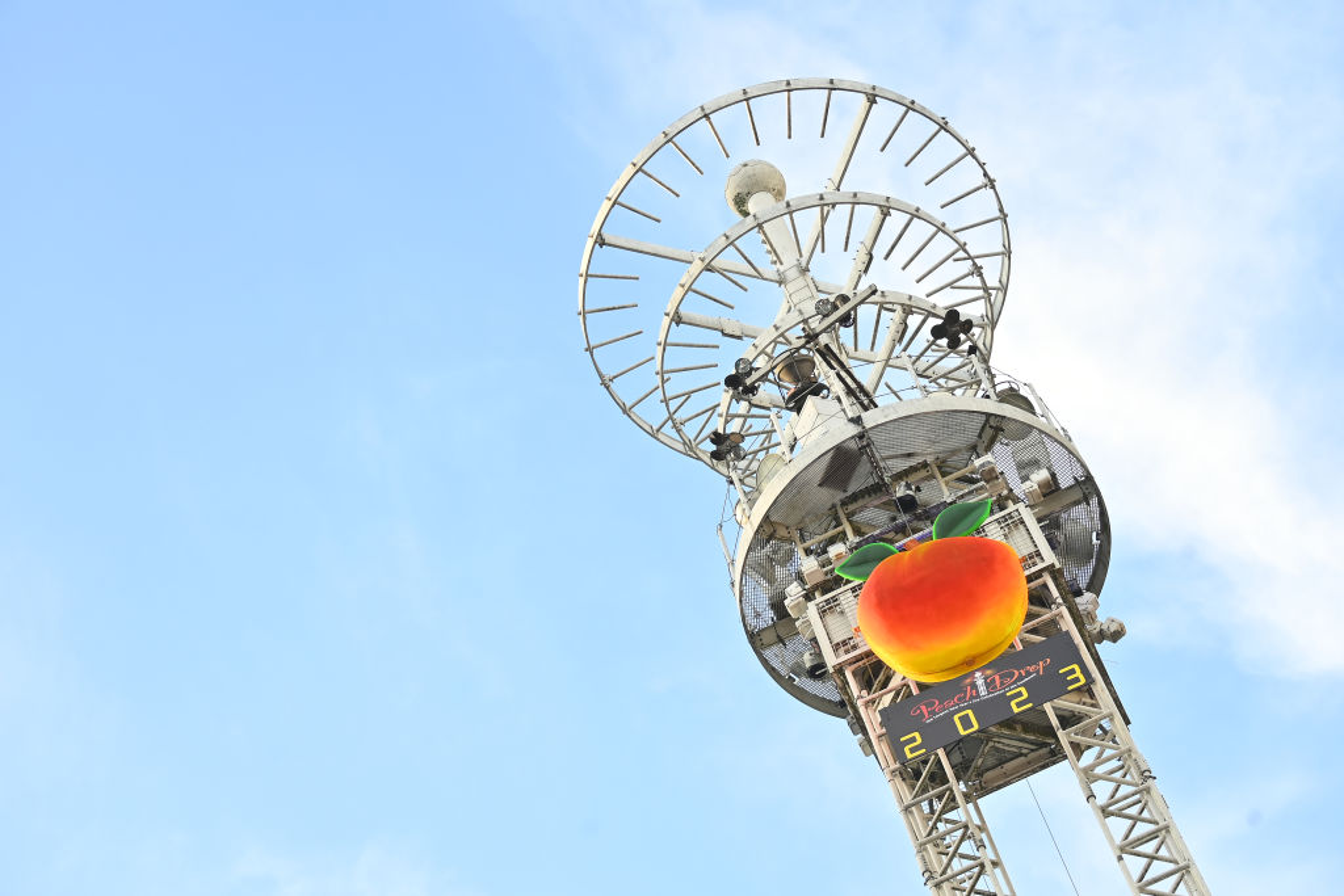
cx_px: 672
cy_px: 448
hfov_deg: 25.4
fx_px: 2987
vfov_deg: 17.1
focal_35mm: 80
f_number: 4.5
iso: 200
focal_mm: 80
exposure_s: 1/250
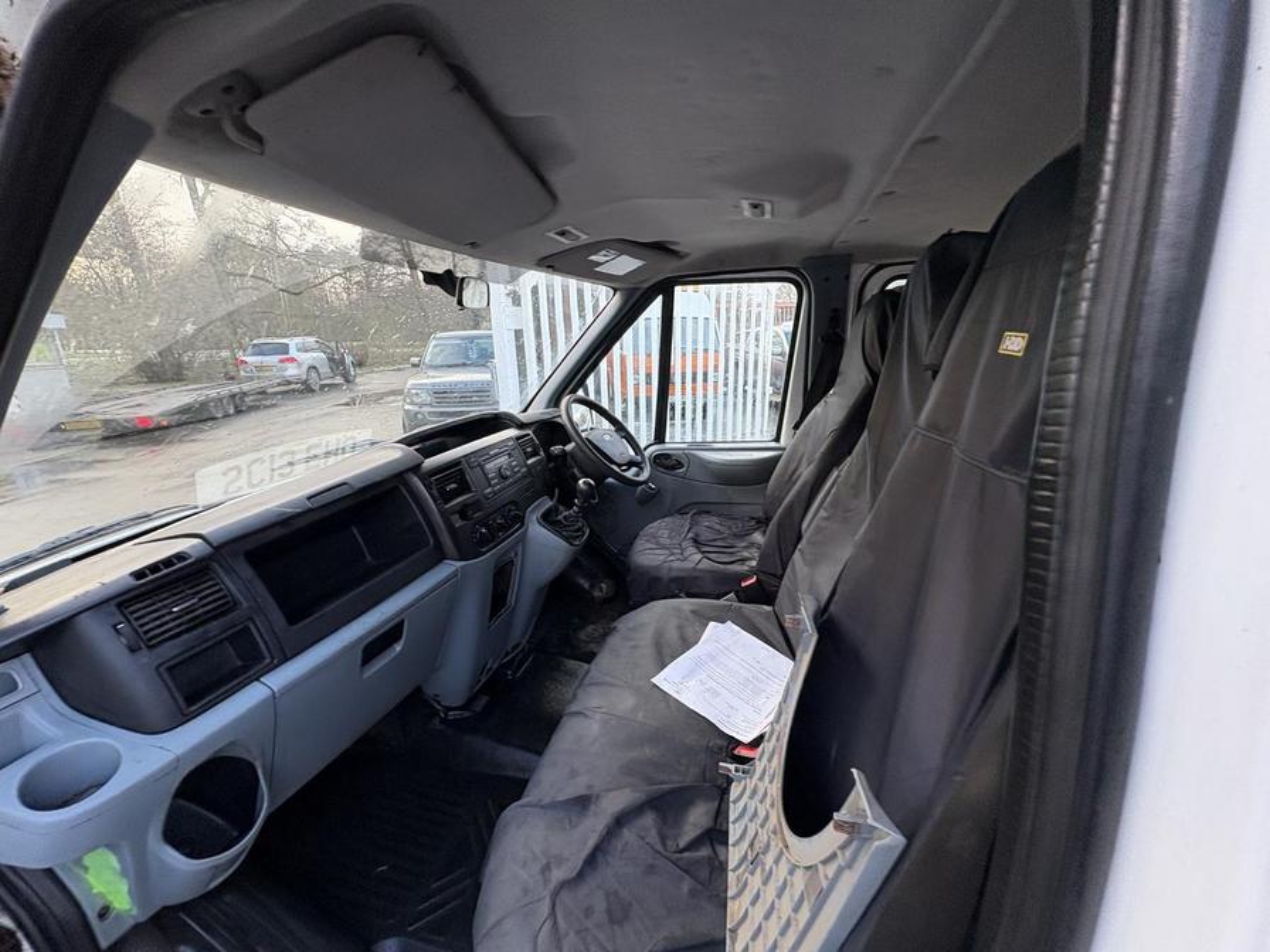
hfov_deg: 102.1
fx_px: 514
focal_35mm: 14
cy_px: 476
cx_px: 635
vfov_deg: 85.7
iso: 100
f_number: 2.2
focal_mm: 2.22
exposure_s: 1/99
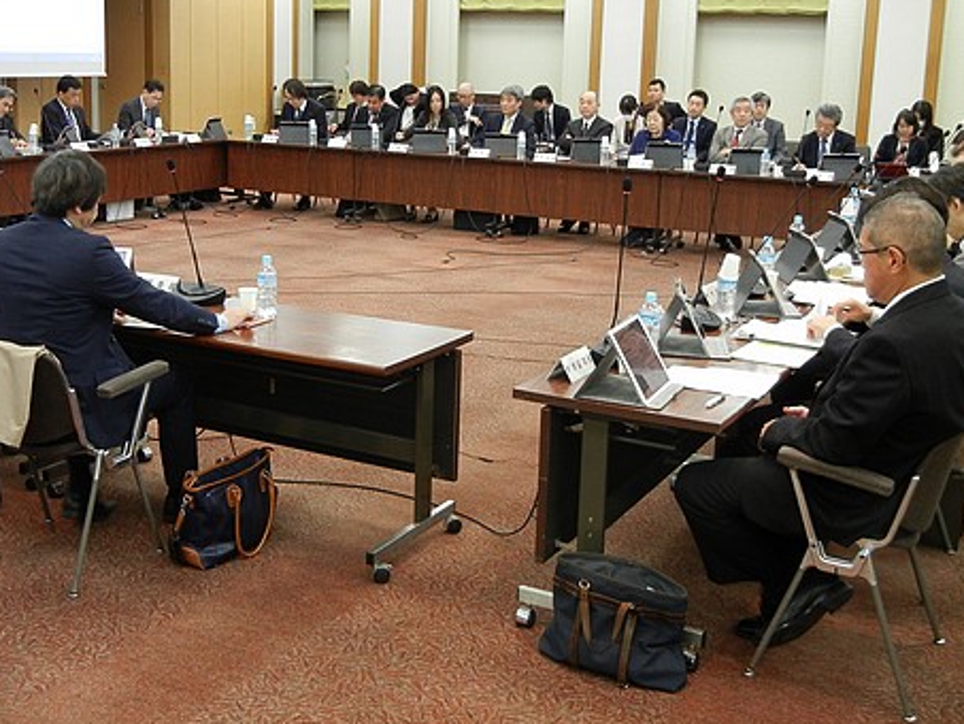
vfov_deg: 34.3
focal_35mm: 42
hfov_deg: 44.6
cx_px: 398
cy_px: 300
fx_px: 1170
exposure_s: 1/30
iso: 359
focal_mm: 6.2
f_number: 3.6
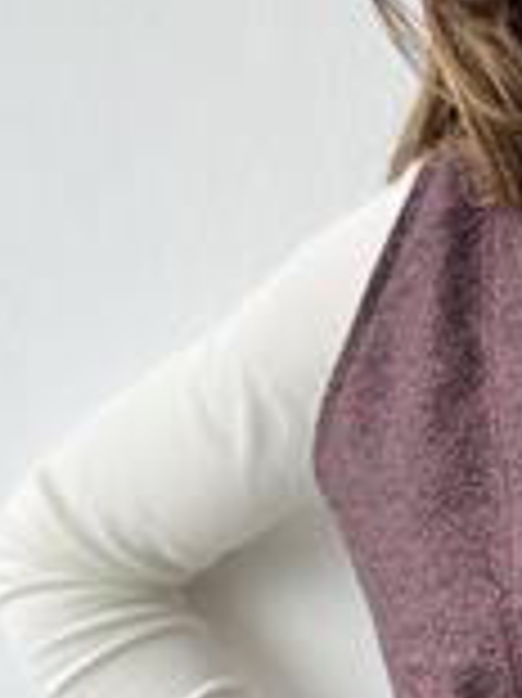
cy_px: 399
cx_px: 783
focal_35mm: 165
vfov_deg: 12.0
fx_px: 3322
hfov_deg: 8.8
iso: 64
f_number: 1.78
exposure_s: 1/162
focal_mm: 6.76
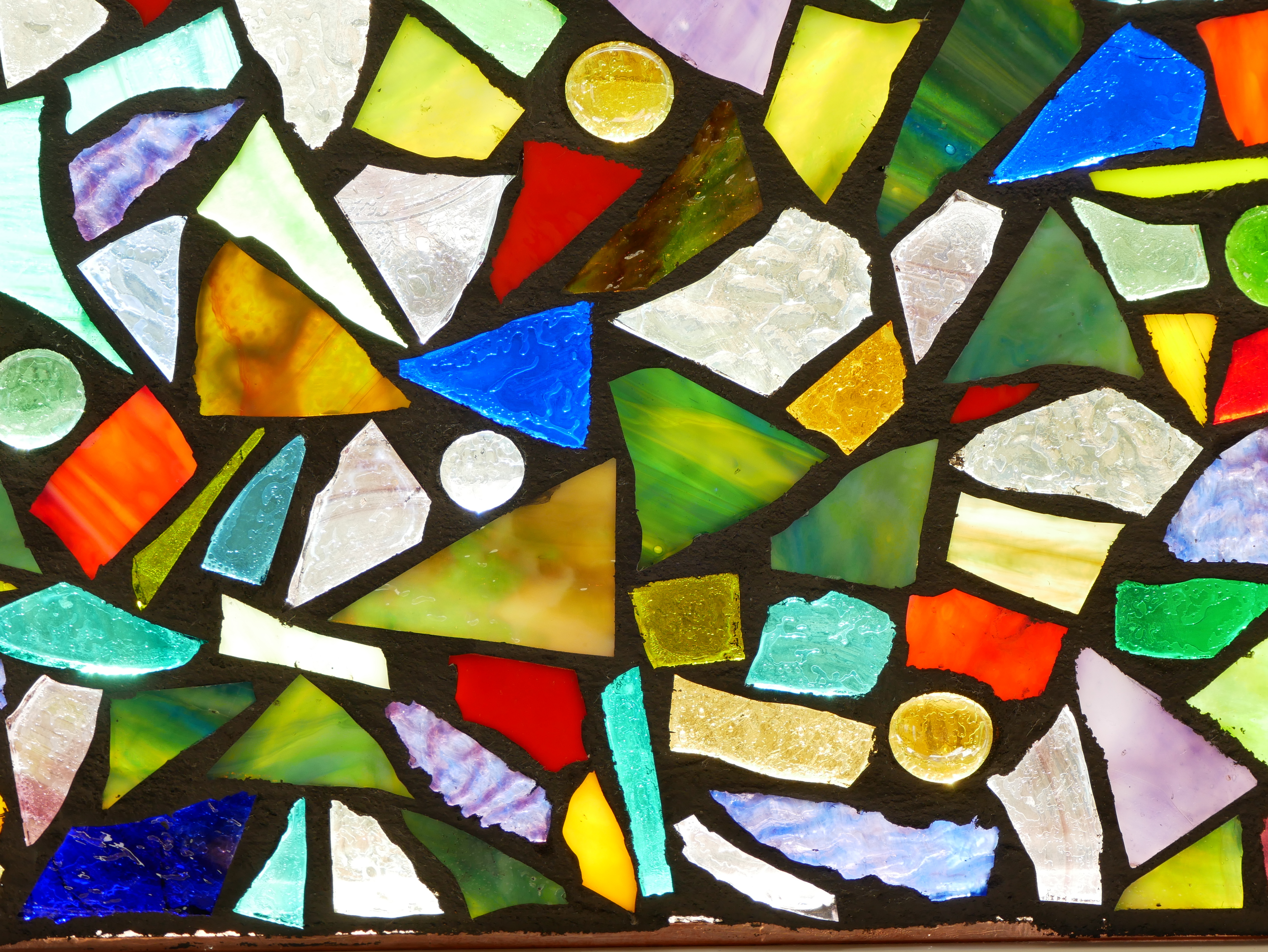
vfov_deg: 15.7
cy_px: 476
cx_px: 634
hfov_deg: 20.9
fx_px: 3445
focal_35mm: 94
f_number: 5.6
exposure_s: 1/100
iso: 250
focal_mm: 47
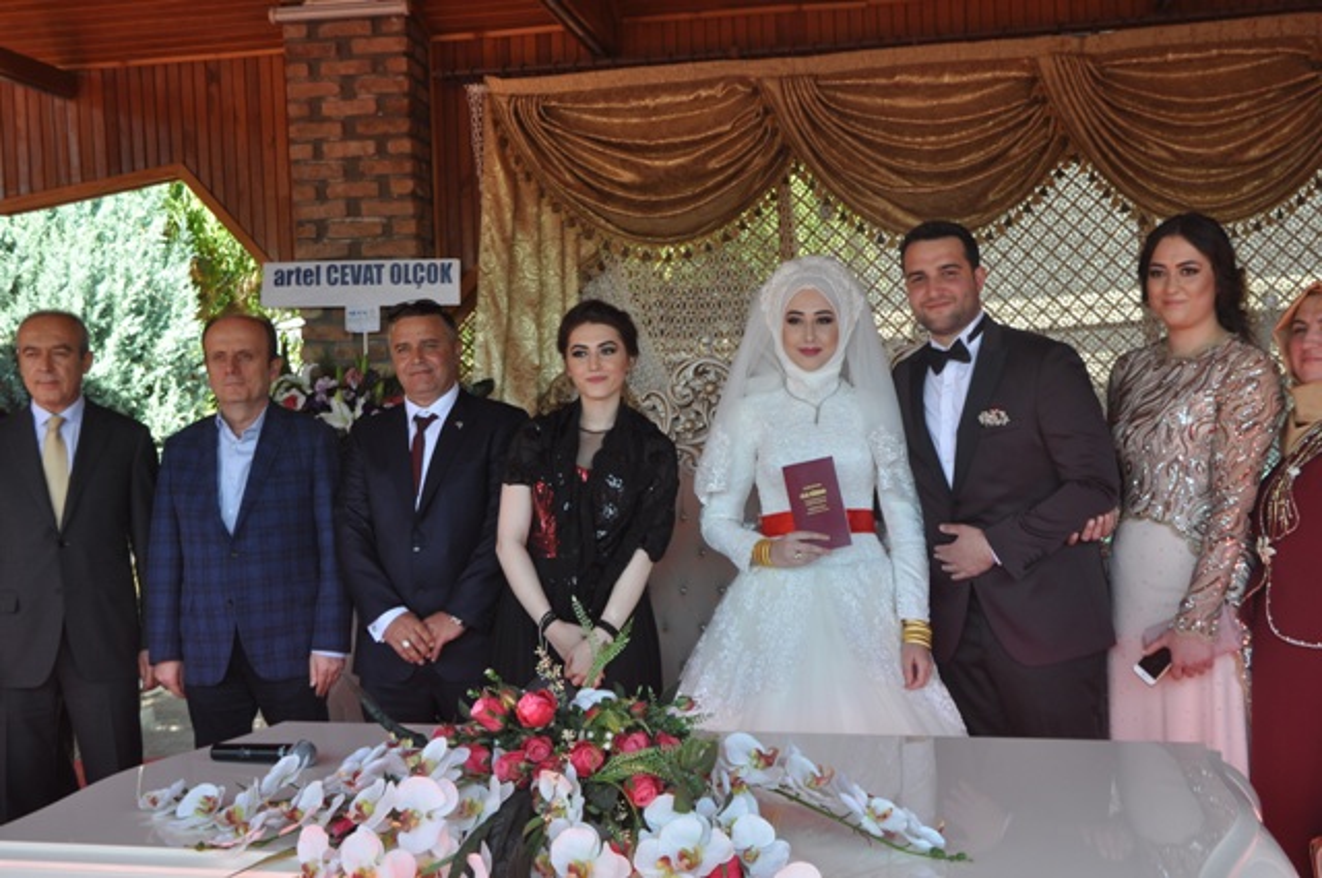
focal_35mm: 46
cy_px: 439
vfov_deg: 28.9
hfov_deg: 42.4
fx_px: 1705
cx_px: 661
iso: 250
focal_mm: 31
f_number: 5.6
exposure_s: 1/125
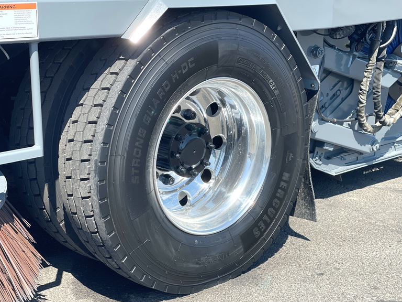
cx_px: 200
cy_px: 153
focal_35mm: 65
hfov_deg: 29.8
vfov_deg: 22.6
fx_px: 755
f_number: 2.2
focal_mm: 7.5
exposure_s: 1/561
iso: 32
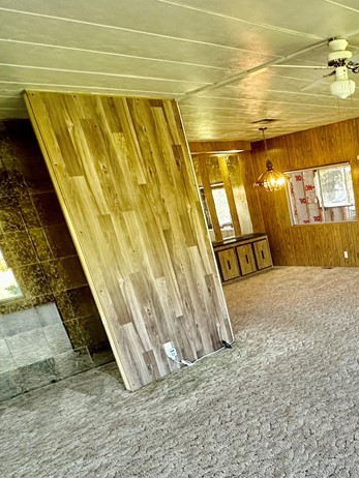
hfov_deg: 40.6
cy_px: 339
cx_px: 347
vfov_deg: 56.3
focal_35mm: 31
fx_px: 428
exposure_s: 1/60
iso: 200
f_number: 2.2
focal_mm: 2.22
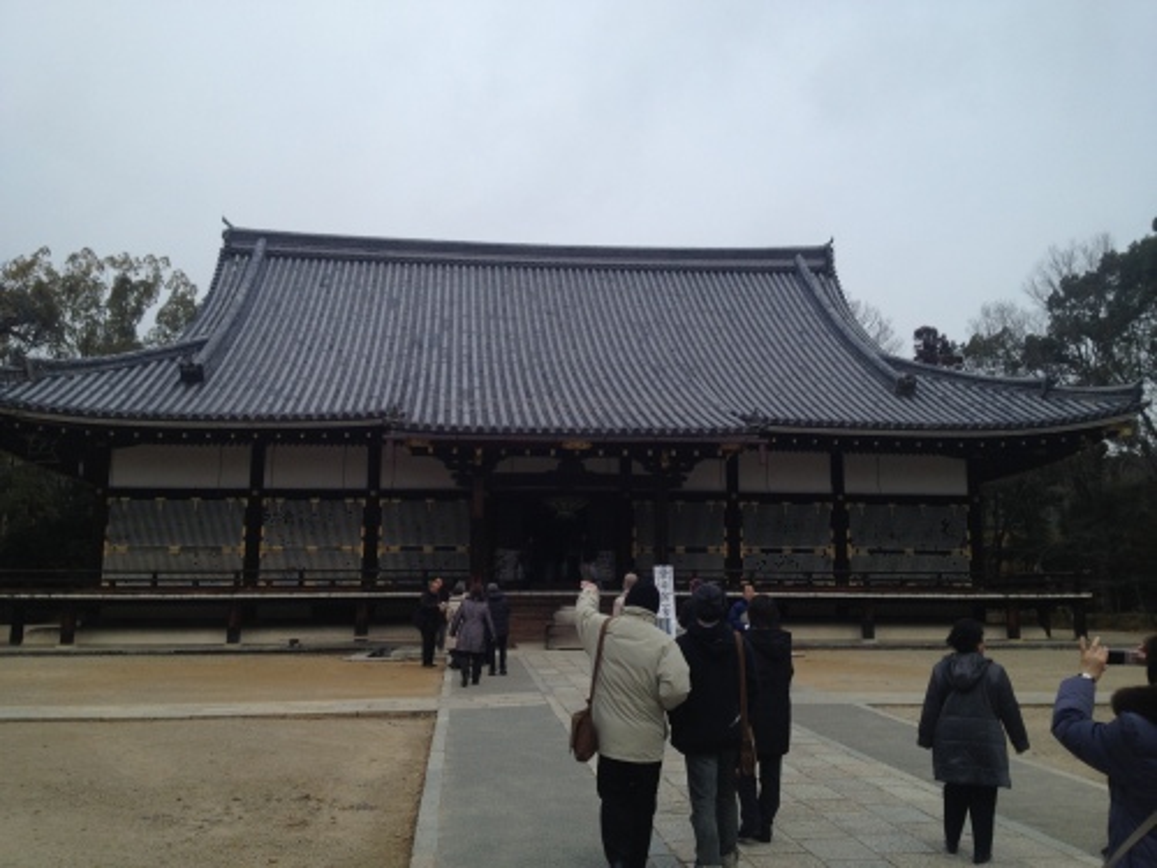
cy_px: 434
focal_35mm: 35
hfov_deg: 52.6
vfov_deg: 40.7
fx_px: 1170
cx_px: 578
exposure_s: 1/1493
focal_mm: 4.28
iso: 50
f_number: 2.4
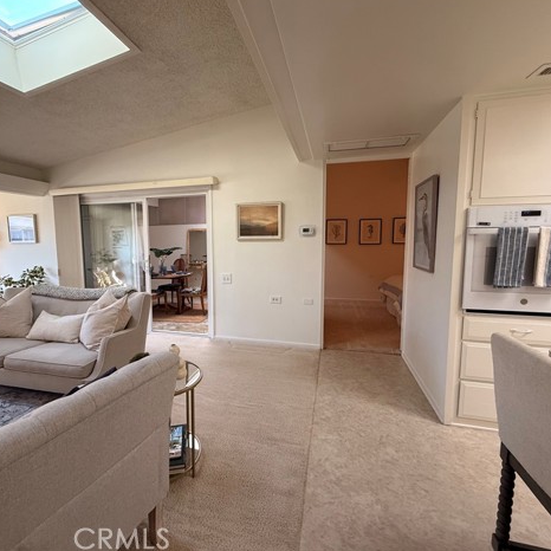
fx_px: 306
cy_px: 272
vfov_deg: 84.0
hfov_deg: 83.7
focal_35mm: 17
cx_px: 247
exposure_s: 1/120
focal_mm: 2.22
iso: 200
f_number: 2.2
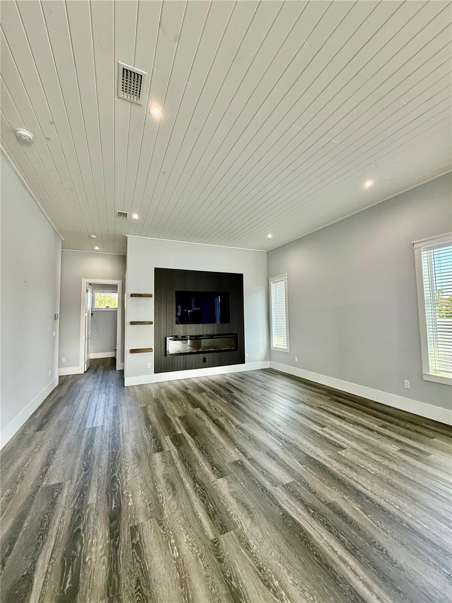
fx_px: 244
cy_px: 302
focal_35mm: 14
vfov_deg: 102.1
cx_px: 226
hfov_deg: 85.7
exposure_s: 1/99
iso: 200
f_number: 2.2
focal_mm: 2.22
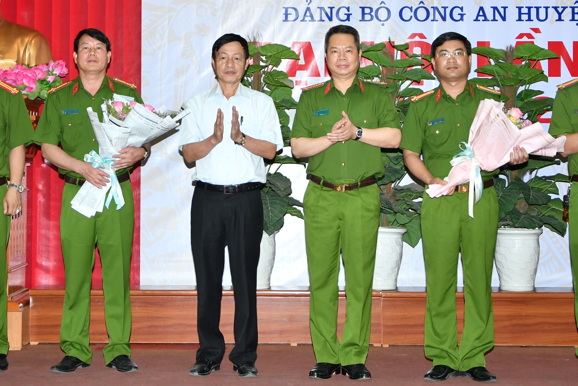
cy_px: 107
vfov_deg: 17.4
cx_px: 275
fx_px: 1252
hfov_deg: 26.0
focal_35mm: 78
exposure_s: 1/200
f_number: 4
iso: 800
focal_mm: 26
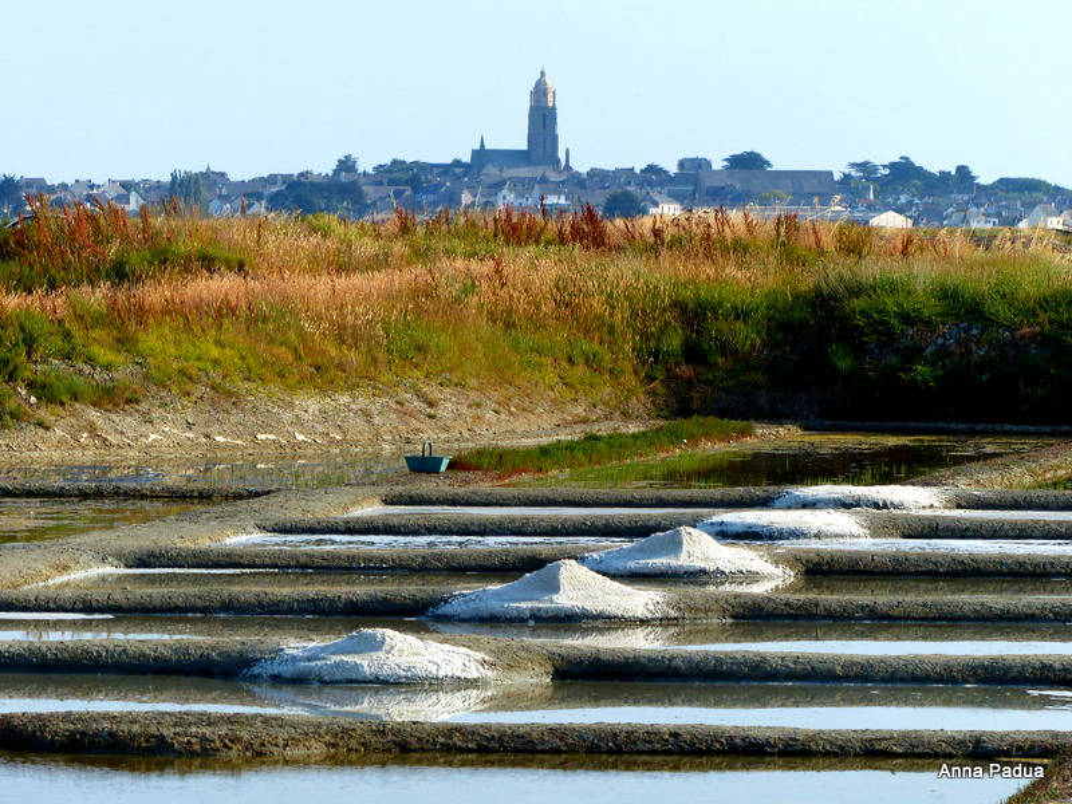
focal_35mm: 249
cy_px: 402
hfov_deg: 8.0
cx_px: 536
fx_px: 7711
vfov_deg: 6.0
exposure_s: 1/1000
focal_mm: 44.8
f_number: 4
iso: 100
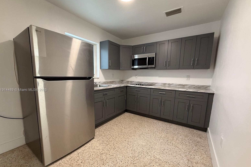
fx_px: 105
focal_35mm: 15
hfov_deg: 100.4
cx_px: 124
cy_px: 90
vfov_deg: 77.2
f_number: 2.2
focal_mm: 2.22
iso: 200
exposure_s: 1/60
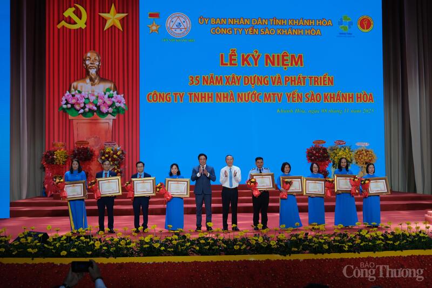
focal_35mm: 39
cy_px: 144
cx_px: 216
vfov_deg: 34.2
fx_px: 468
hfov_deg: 49.6
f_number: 4
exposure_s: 1/220
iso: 320
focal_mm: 26
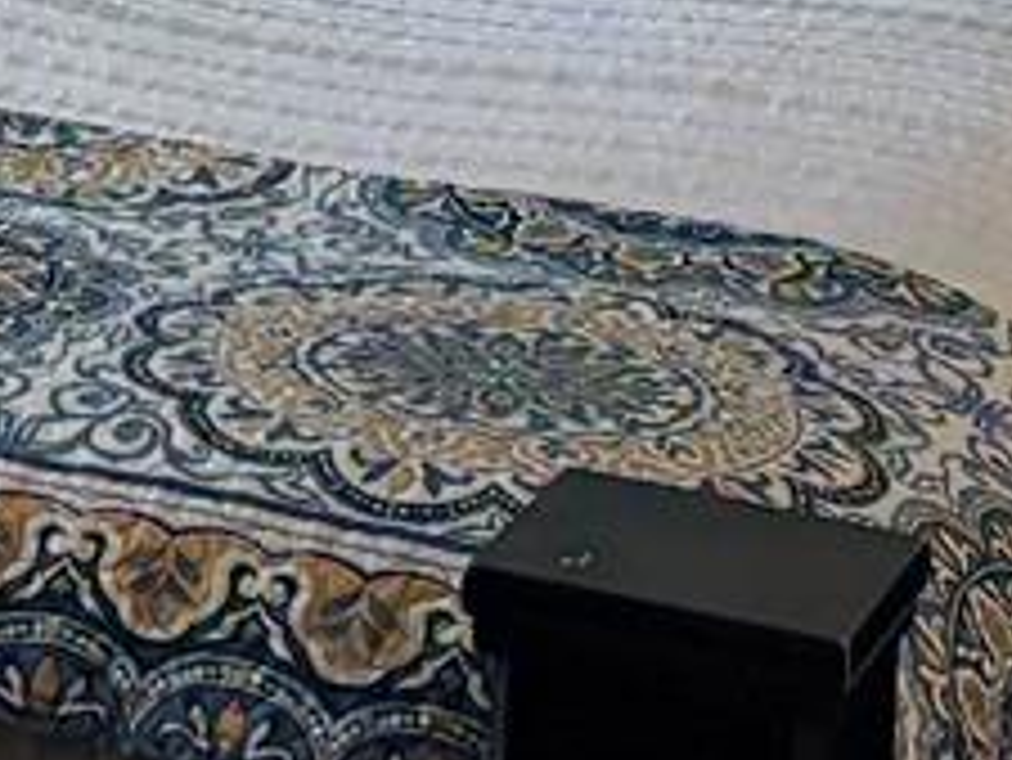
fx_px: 5411
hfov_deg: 9.7
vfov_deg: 7.6
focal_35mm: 185
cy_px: -917
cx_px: -1250
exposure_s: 1/128
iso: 125
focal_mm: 5.96
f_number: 1.6
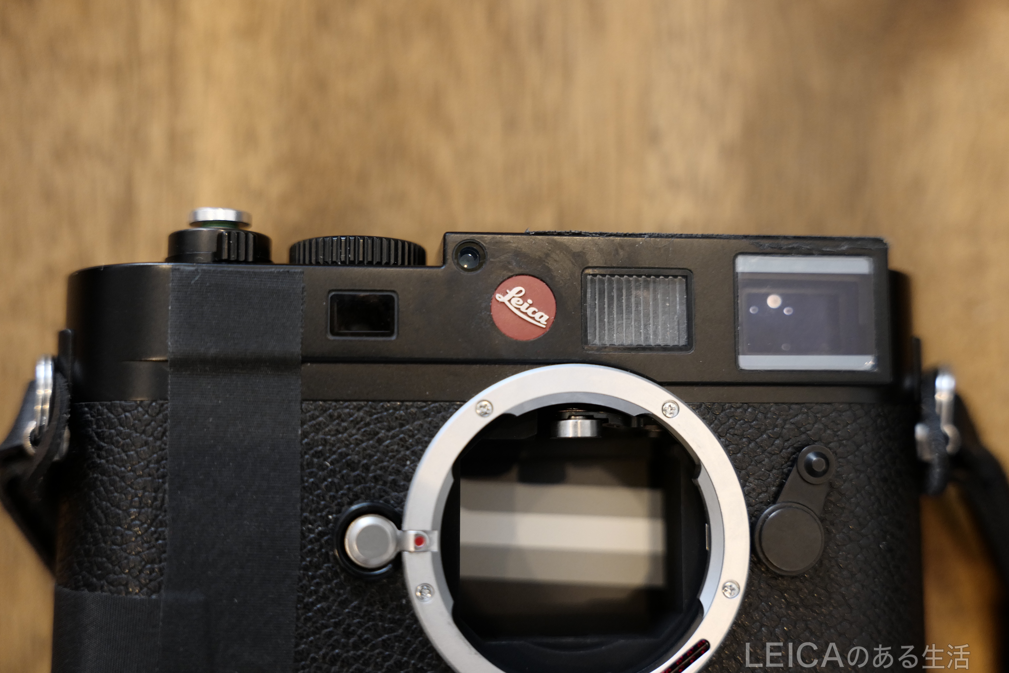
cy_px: 336
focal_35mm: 50
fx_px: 1401
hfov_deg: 39.6
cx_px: 504
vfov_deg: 27.0
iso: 2000
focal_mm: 50
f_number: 3.2
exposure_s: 1/125
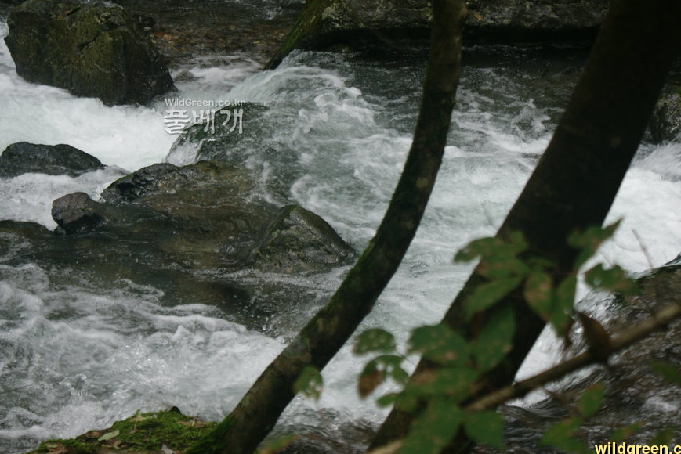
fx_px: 2006
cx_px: 321
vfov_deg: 12.9
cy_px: 194
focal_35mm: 106
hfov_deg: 19.3
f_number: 5.6
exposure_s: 1/100
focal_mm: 60
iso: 200
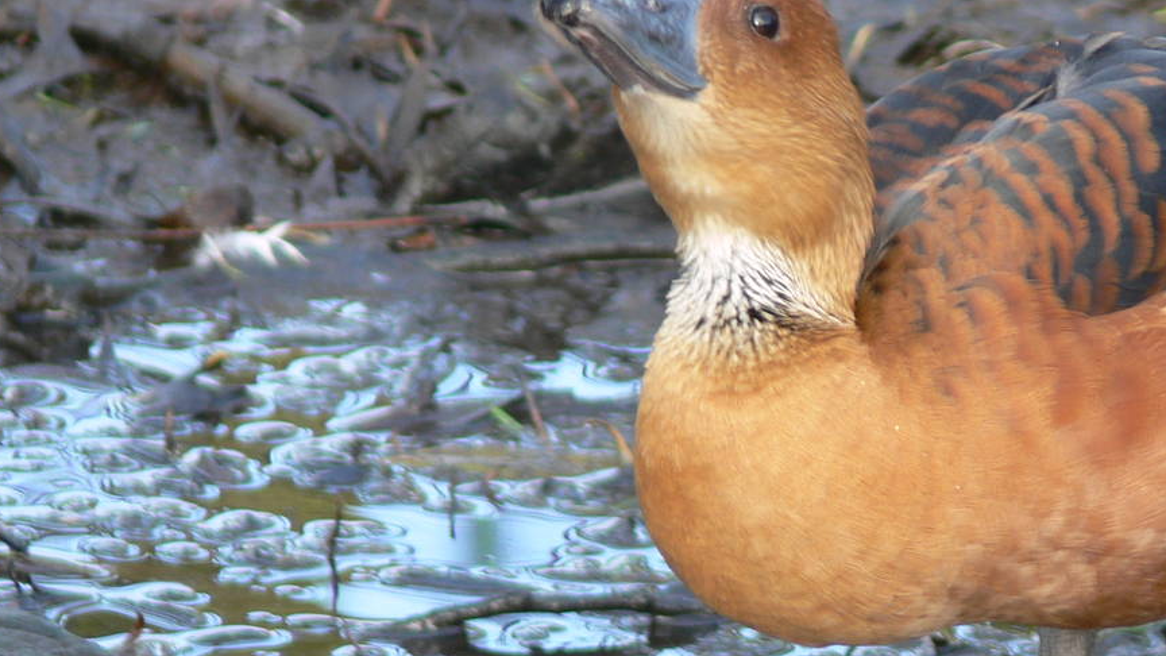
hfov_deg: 2.5
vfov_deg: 1.4
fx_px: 26187
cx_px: 1061
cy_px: 269
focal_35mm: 847
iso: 80
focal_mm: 88.8
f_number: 4
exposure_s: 1/50
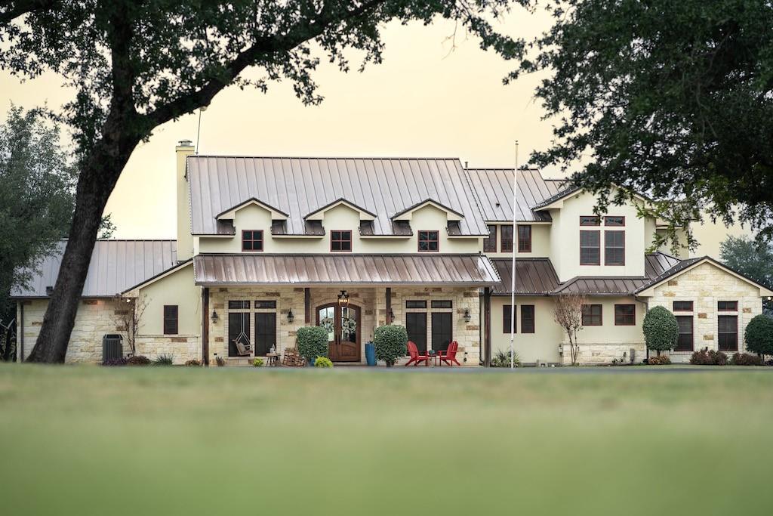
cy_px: 258
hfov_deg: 23.9
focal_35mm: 85
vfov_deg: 16.1
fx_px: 1825
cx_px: 386
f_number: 2.5
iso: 100
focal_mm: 85
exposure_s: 1/200
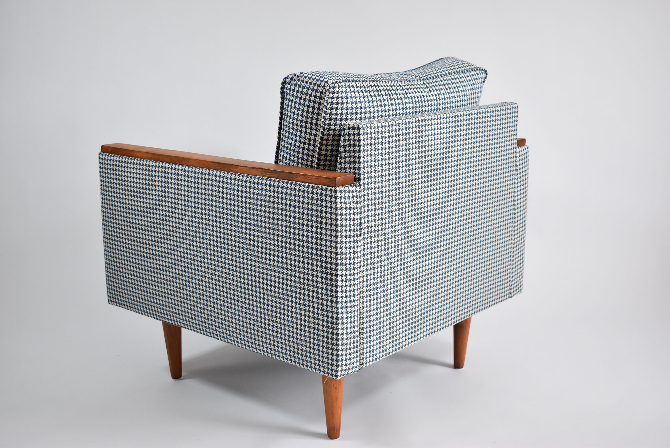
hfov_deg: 42.3
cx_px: 335
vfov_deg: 29.0
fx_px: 866
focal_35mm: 46
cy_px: 224
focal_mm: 31
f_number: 4.5
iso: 800
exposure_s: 1/125
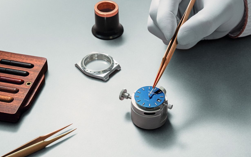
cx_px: 127
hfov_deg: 28.6
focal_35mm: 72
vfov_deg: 18.1
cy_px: 79
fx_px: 493
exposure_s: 1/160
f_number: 14
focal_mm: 70
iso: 640
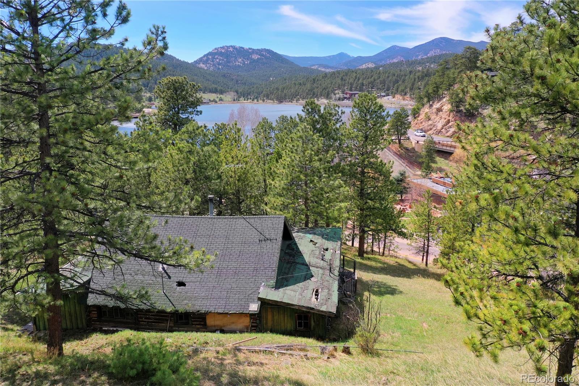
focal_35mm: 28
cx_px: 290
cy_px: 193
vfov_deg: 46.4
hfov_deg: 65.5
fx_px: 450
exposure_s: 1/320
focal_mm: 10.26
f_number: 5.6
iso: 100
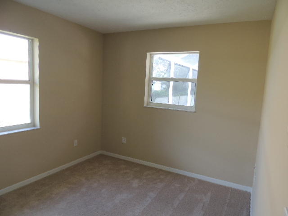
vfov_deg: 56.8
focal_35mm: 24
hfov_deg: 71.6
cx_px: 144
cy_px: 108
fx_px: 200
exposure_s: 1/30
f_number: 3
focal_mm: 4.3
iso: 110
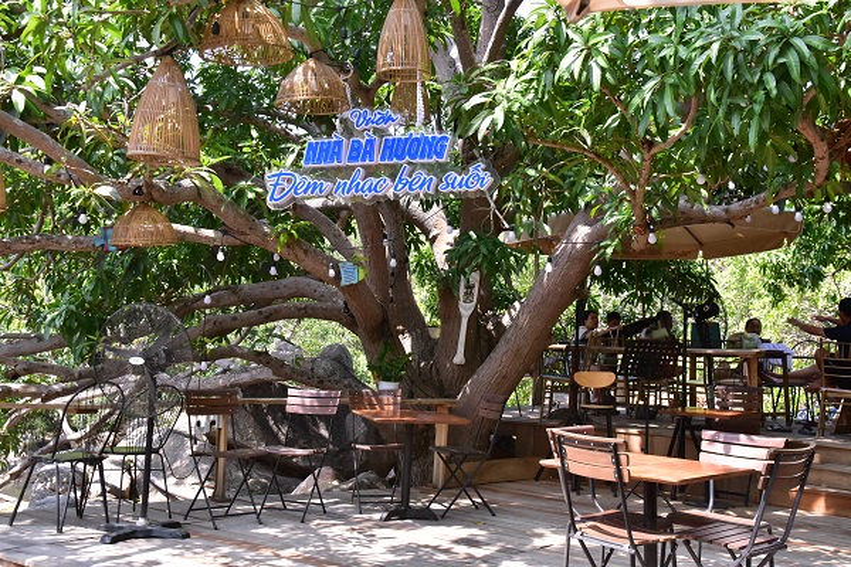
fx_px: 1040
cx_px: 426
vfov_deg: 30.5
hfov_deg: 44.5
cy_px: 284
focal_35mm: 44
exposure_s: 1/1250
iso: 3200
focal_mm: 44
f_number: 9
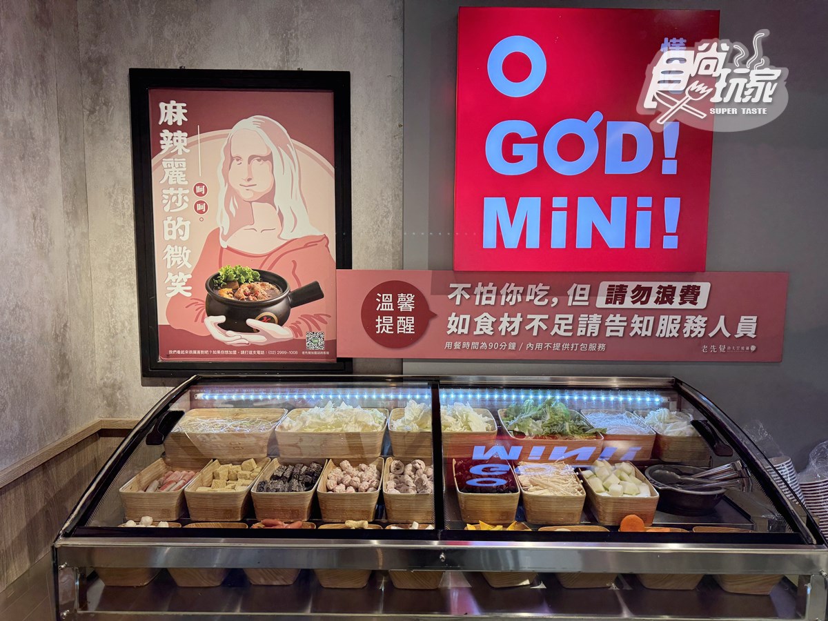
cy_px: 310
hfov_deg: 71.6
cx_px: 414
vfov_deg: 56.8
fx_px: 574
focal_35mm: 24
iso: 125
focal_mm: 6.76
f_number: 1.78
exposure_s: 1/120
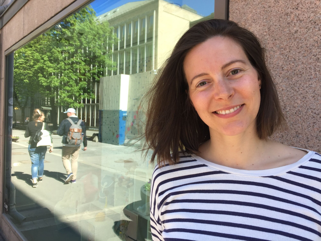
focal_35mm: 29
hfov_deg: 61.7
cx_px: 160
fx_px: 269
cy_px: 120
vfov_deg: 48.2
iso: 32
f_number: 2.2
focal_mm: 4.15
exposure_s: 1/231
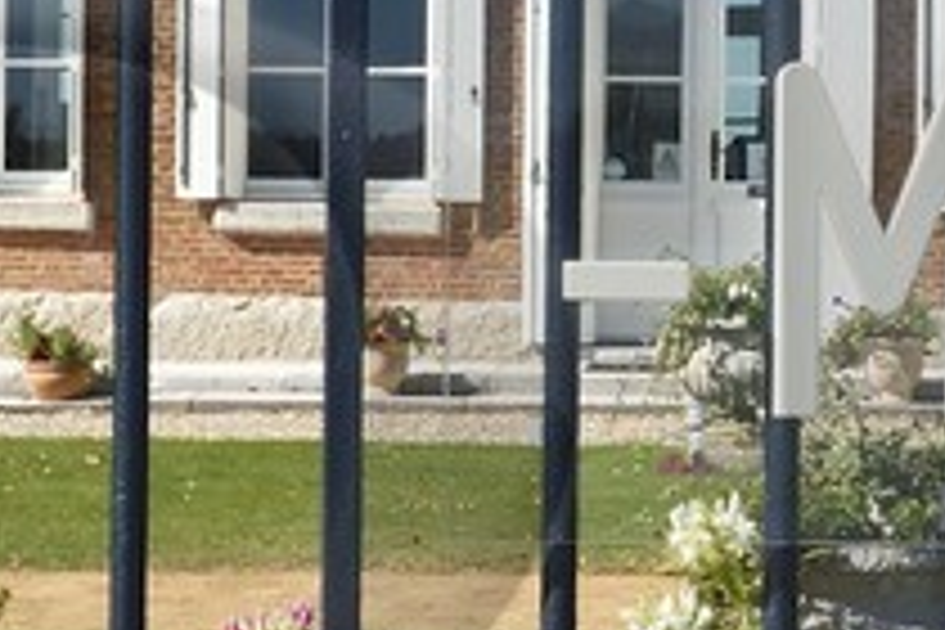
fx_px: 5985
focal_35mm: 228
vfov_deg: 6.0
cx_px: 670
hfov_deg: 9.0
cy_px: 58
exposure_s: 1/250
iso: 200
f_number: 11
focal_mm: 30
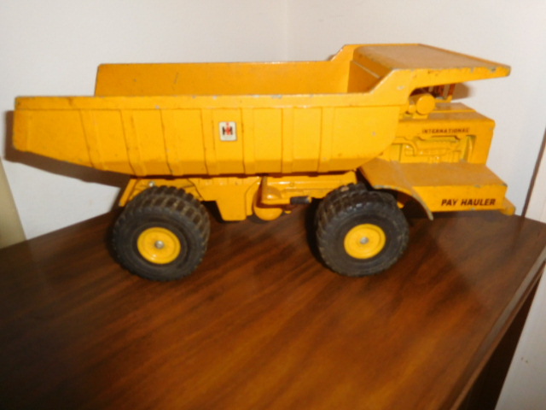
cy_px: 205
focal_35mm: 25
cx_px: 273
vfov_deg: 54.9
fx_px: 394
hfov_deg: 69.4
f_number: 3.4
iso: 200
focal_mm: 4.5
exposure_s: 1/30
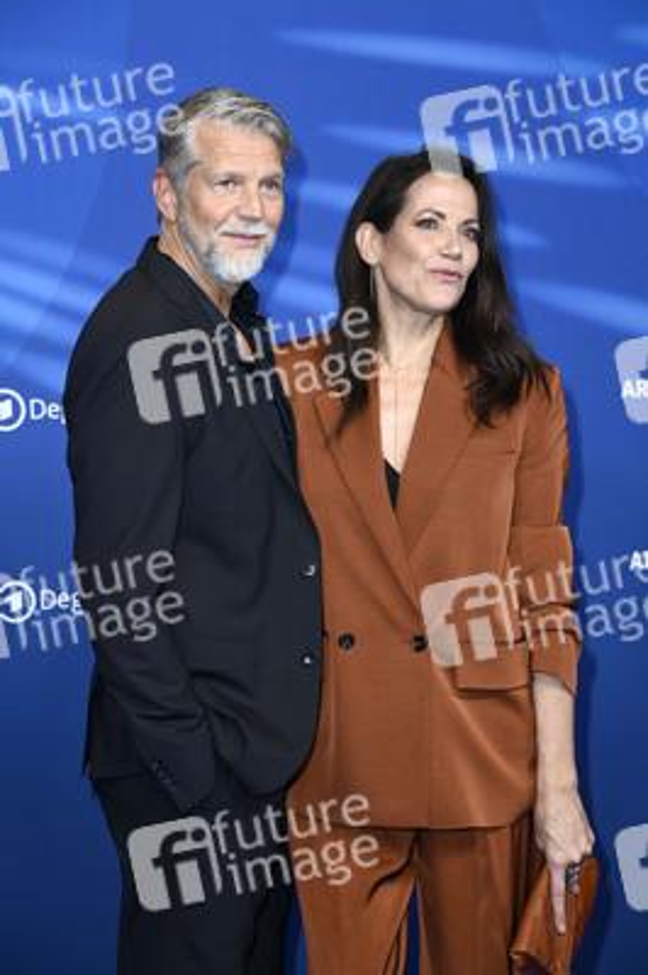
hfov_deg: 14.8
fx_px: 2488
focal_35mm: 92
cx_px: 324
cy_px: 488
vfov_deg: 22.2
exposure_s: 1/250
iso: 1000
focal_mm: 92
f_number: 5.6
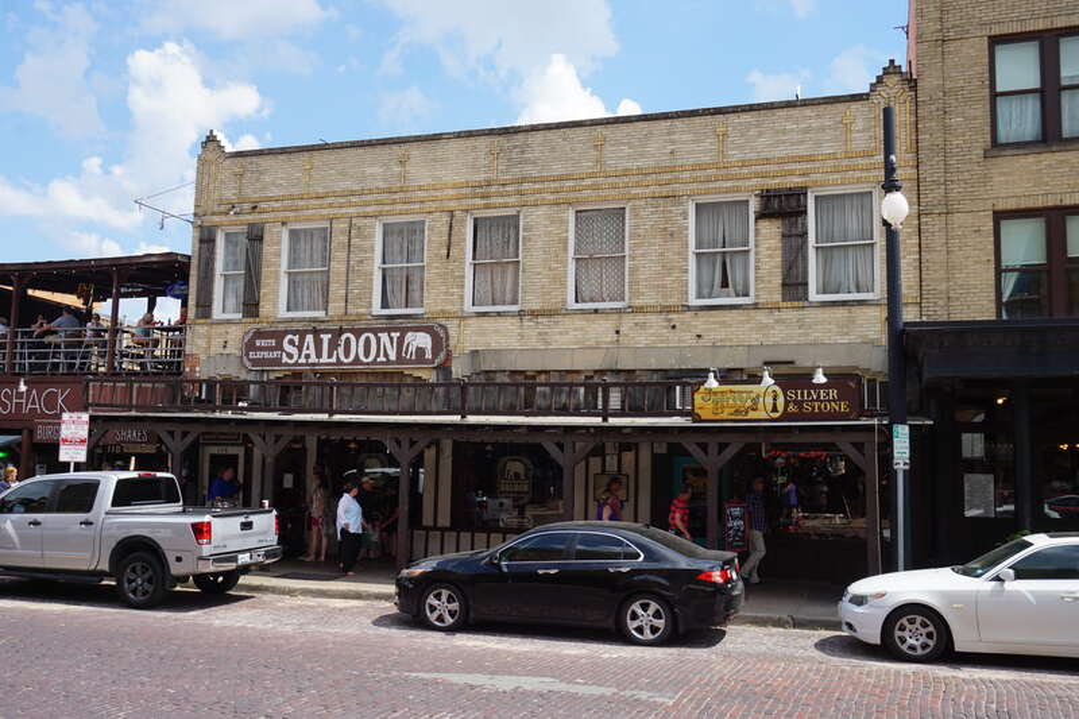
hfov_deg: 57.2
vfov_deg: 40.0
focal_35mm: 33
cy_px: 360
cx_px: 540
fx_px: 989
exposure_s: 1/125
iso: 100
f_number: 11
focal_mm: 22
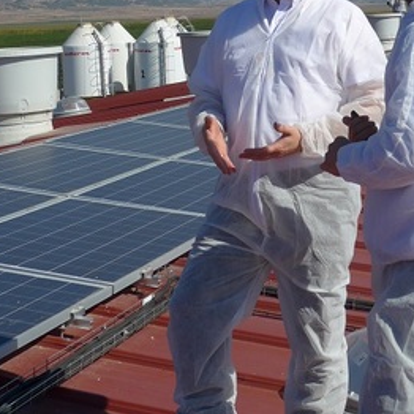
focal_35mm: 91
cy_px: 100
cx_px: 199
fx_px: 1231
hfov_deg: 19.1
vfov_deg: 18.9
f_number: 3.5
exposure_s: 1/2000
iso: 80
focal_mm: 8
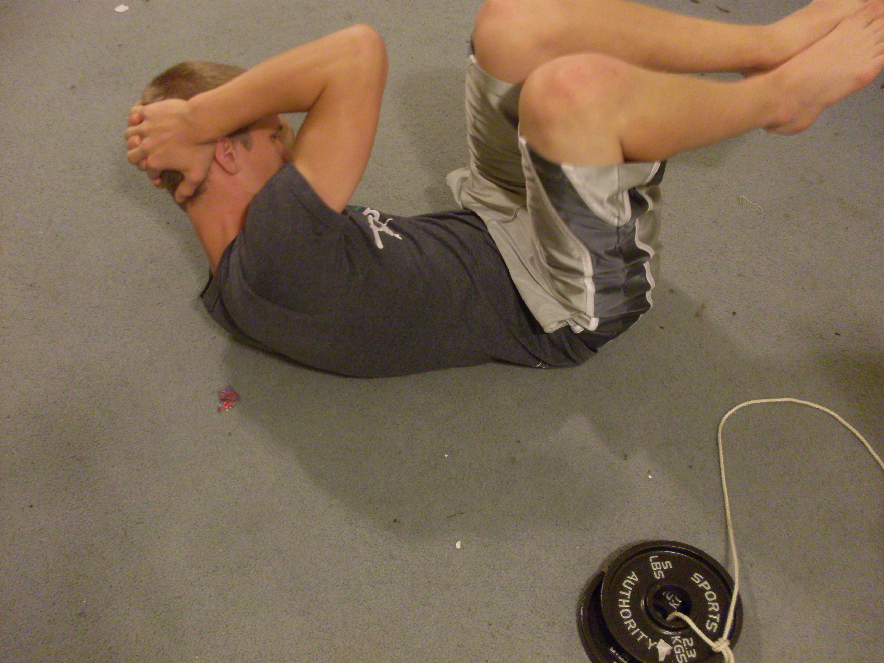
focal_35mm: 38
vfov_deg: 37.7
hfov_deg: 49.0
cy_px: 332
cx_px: 442
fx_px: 970
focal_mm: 6.3
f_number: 2.8
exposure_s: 1/4
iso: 200
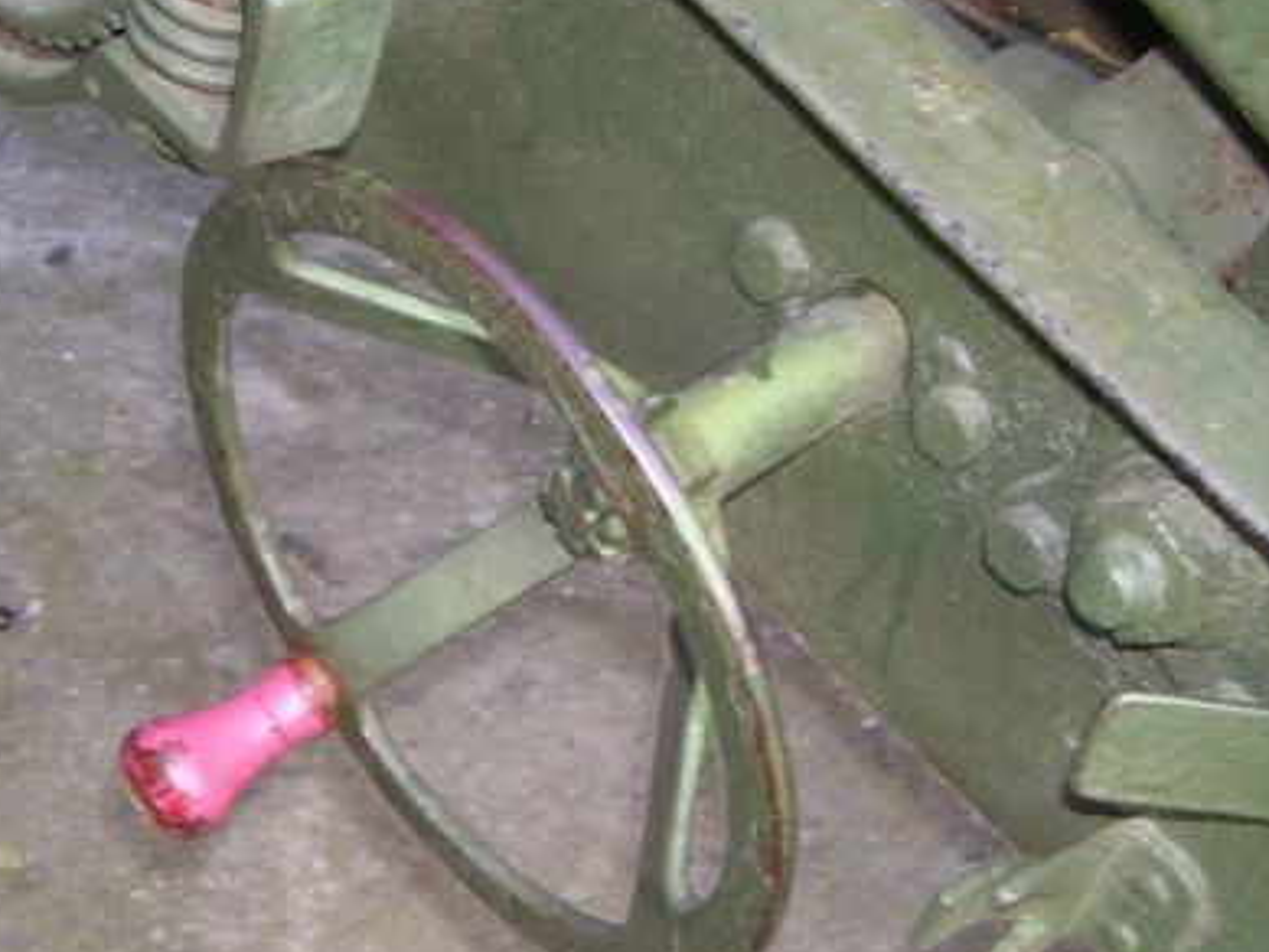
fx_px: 2787
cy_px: 333
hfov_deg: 25.5
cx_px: 418
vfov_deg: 19.3
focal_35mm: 76
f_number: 2.7
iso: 80
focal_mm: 6
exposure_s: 1/60
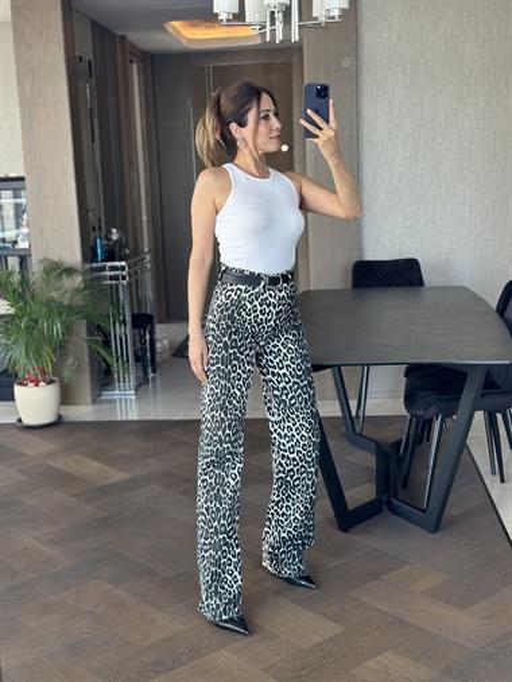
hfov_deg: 30.3
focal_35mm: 48
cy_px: 341
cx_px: 256
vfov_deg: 39.6
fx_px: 946
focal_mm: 6.86
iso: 125
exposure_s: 1/72
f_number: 1.78
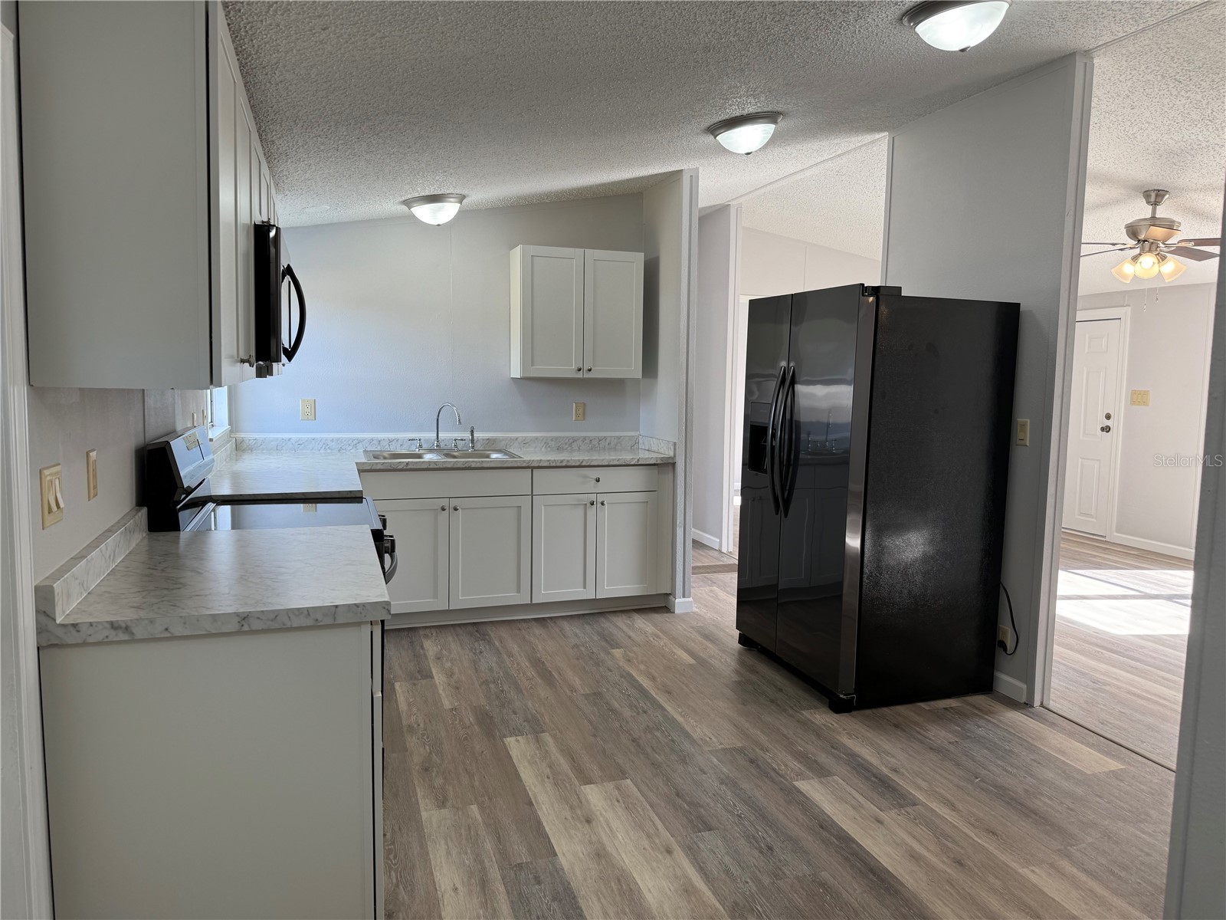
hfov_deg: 71.6
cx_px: 613
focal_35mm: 24
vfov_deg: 56.8
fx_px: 850
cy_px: 460
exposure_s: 1/153
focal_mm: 6.76
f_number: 1.78
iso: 64
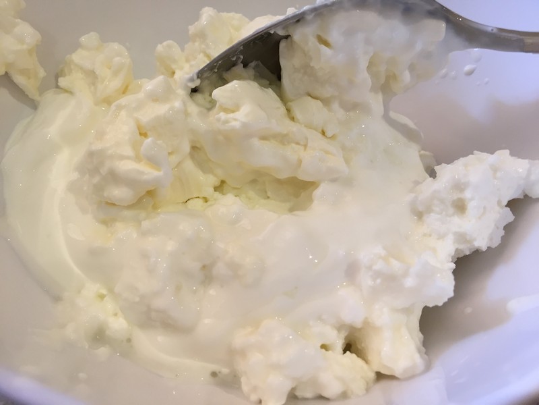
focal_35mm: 29
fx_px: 452
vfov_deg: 48.2
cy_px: 202
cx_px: 270
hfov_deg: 61.7
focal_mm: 4.15
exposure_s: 1/33
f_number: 2.2
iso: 100
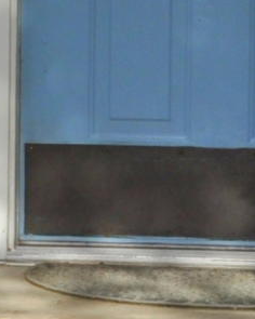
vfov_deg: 4.5
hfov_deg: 3.5
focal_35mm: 429
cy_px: -196
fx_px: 4047
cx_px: -395
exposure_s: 1/200
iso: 200
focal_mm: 30
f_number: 11
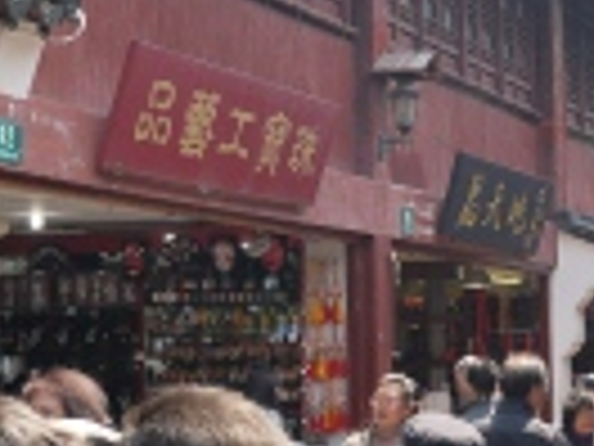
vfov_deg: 13.5
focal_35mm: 109
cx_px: 360
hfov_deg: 18.0
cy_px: 81
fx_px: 1870
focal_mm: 16
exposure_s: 1/200
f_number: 5
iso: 160
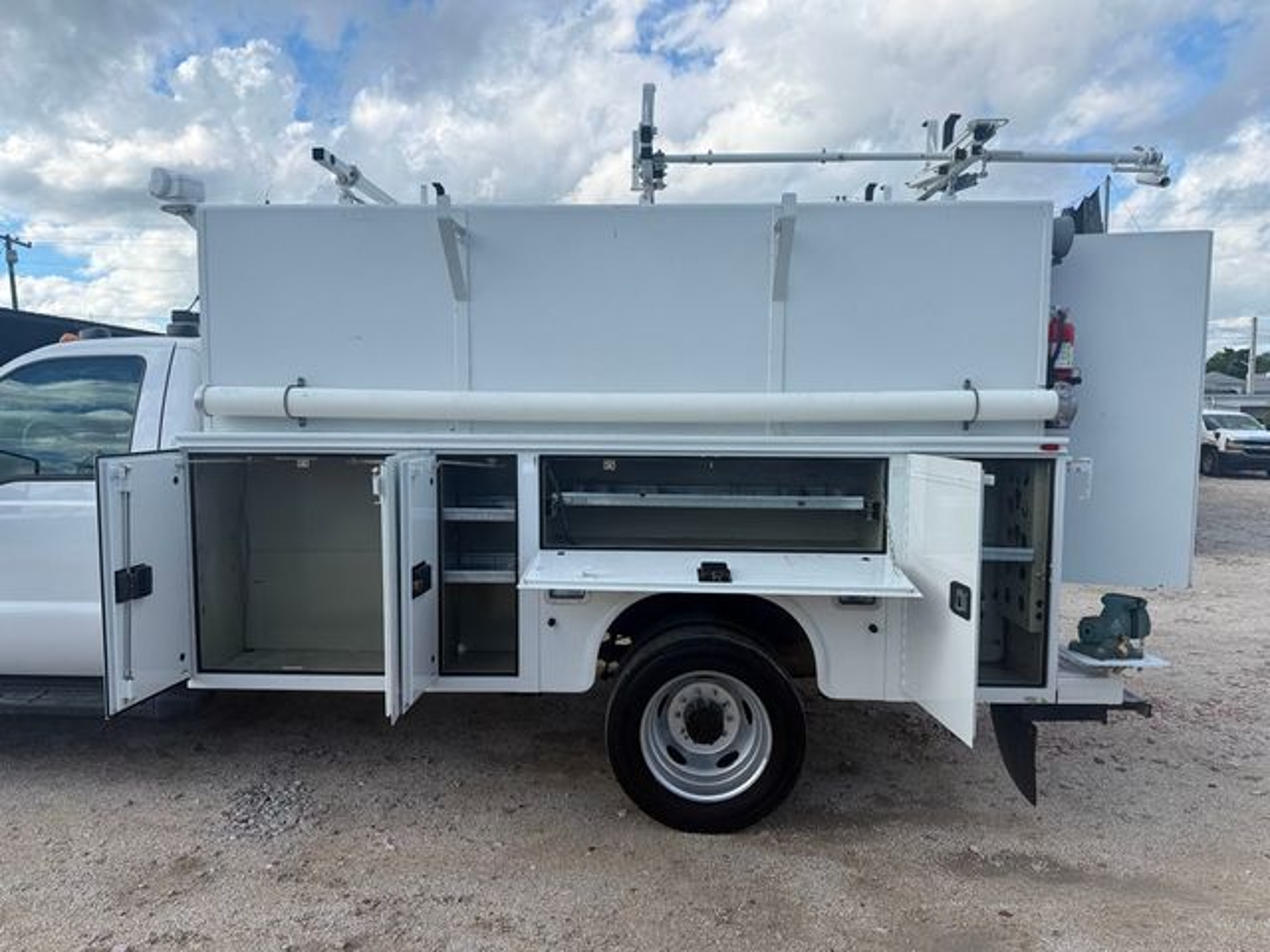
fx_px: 881
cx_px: 635
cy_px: 476
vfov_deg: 56.8
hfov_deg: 71.6
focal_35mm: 24
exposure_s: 1/3584
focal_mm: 6.76
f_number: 1.78
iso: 80
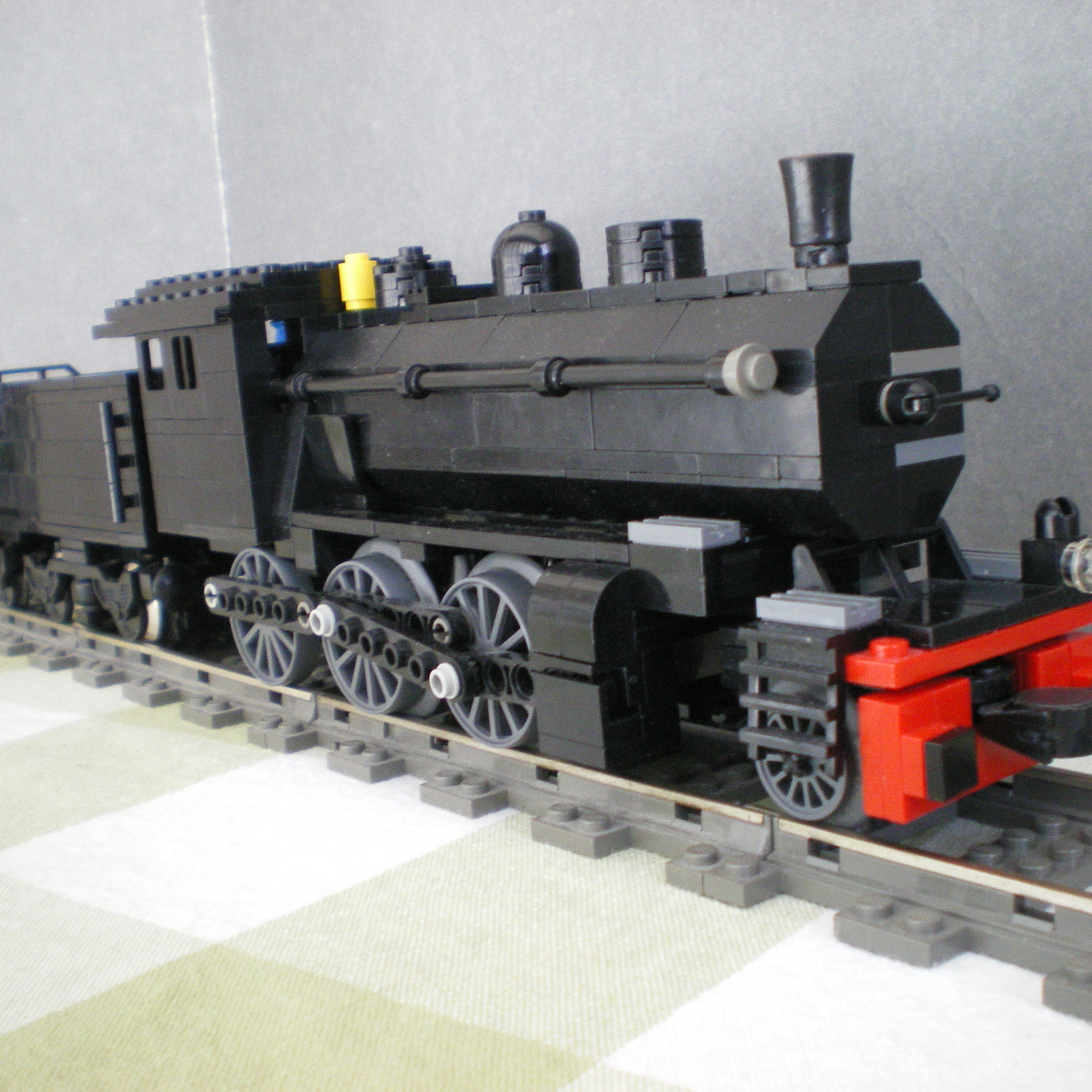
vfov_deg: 39.2
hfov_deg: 39.1
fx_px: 1535
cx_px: 583
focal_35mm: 43
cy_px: 541
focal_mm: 6.3
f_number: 3.1
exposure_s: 1/50
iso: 400
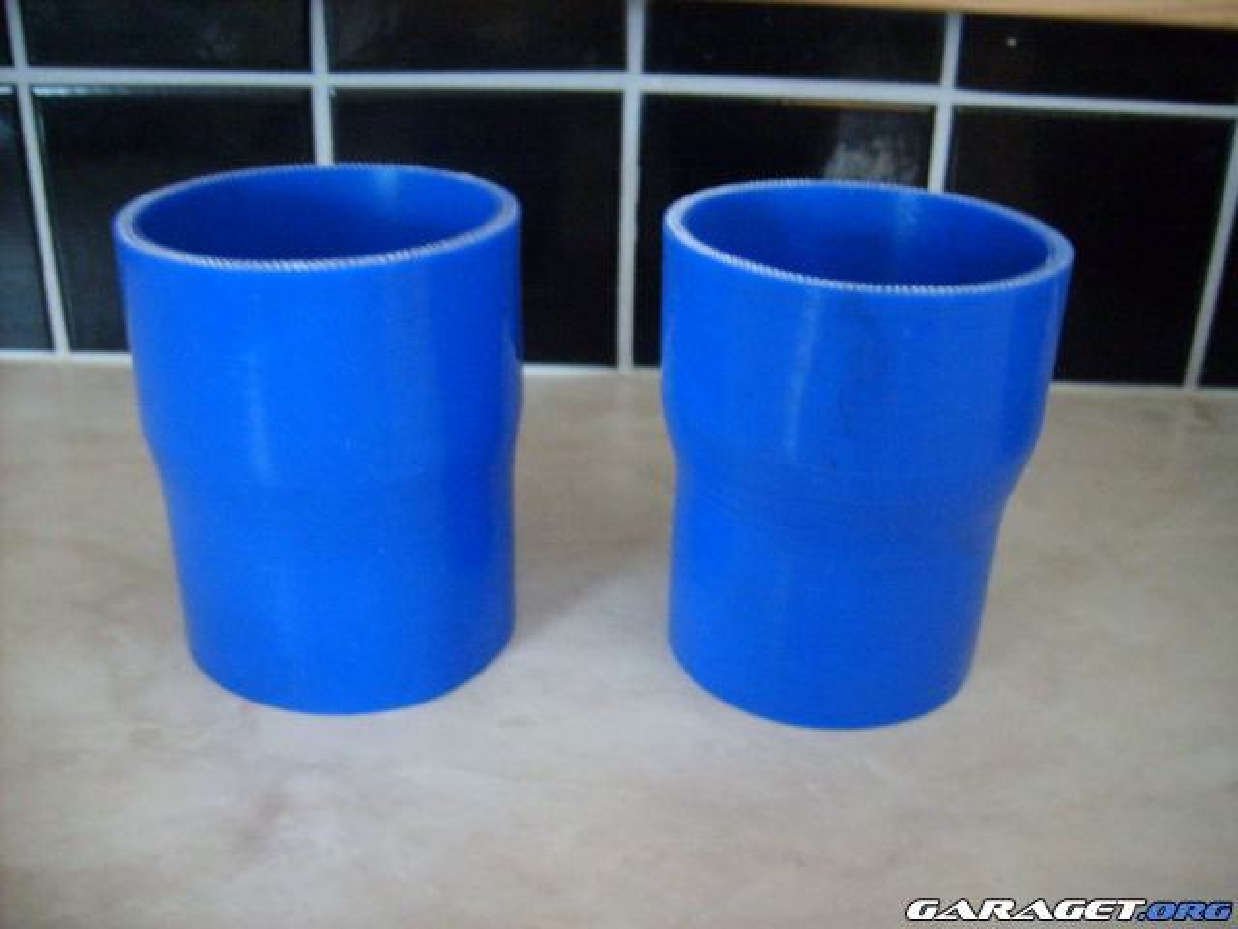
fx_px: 1252
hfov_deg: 52.6
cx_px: 619
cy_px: 464
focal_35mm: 35
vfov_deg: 40.7
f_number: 2.8
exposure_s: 1/2
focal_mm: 5.8
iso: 200
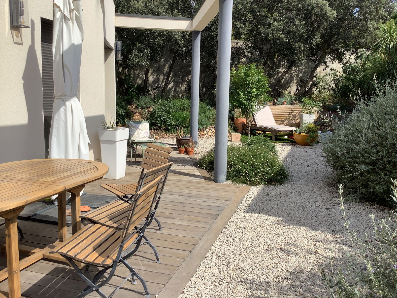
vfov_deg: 45.4
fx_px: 356
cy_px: 149
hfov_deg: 58.4
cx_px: 198
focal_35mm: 31
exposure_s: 1/1664
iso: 25
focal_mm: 3.3
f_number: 2.4
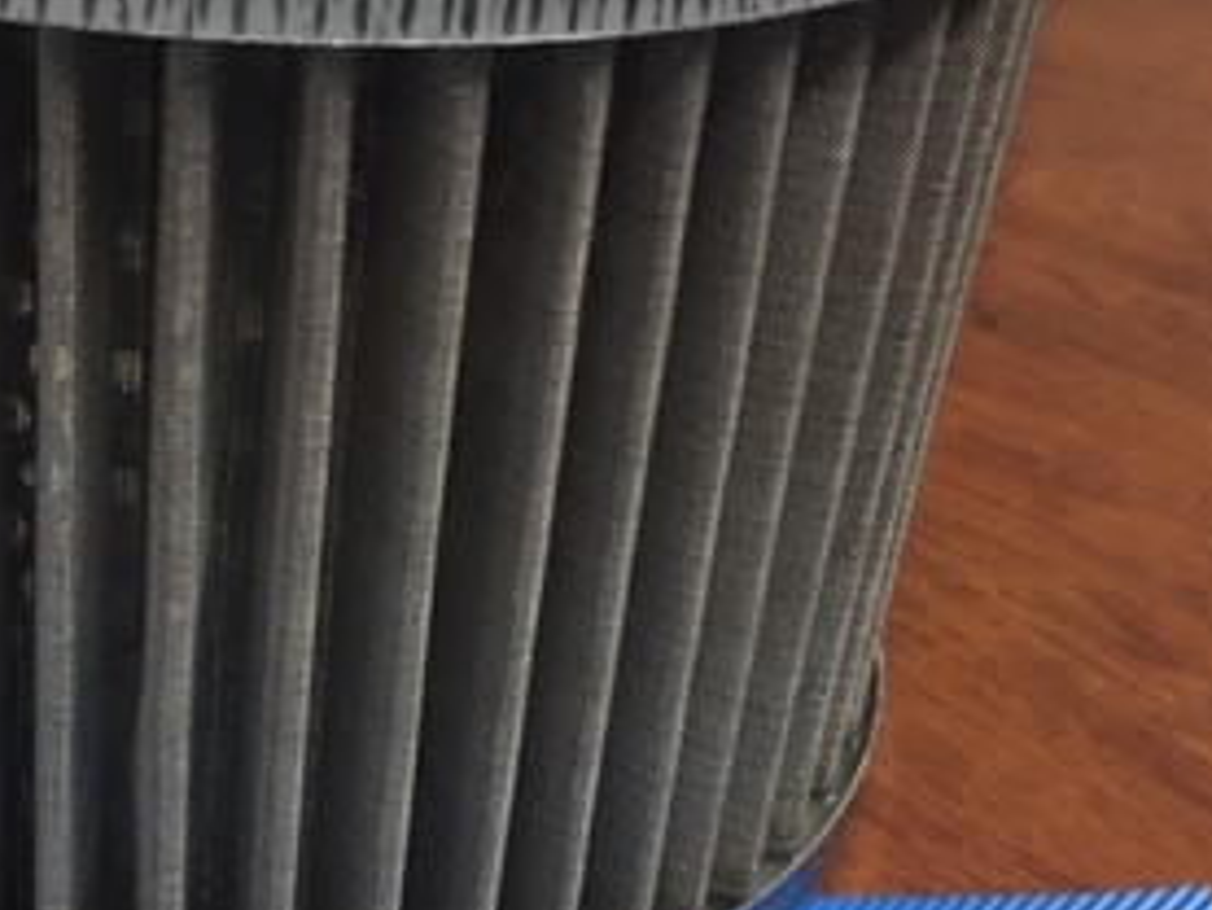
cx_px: 193
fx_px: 2347
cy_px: 416
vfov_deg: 21.9
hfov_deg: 28.2
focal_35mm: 67
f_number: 2.2
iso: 160
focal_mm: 4.15
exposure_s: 1/8
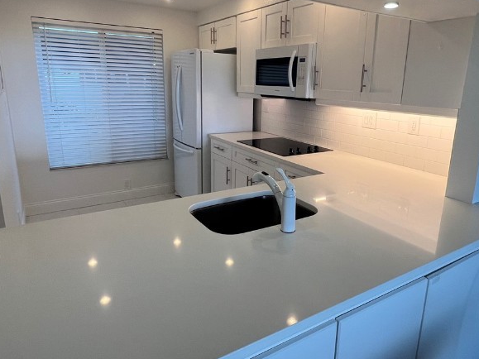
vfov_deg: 58.7
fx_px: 318
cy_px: 160
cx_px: 256
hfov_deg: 73.8
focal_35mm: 23
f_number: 1.8
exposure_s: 1/120
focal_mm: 1.57
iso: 125
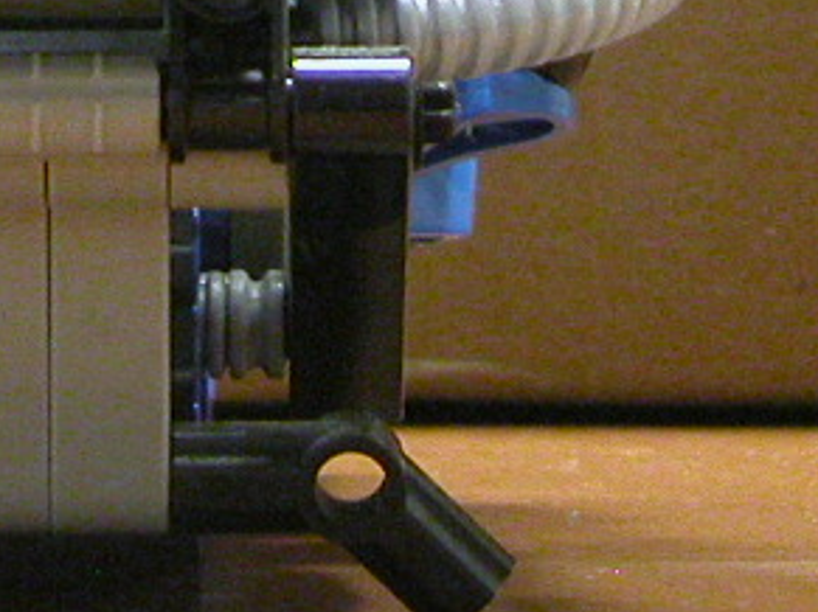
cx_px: 11
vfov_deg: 3.4
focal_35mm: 424
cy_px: -954
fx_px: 10015
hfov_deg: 4.7
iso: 400
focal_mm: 19.9
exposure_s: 1/5
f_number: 3.4
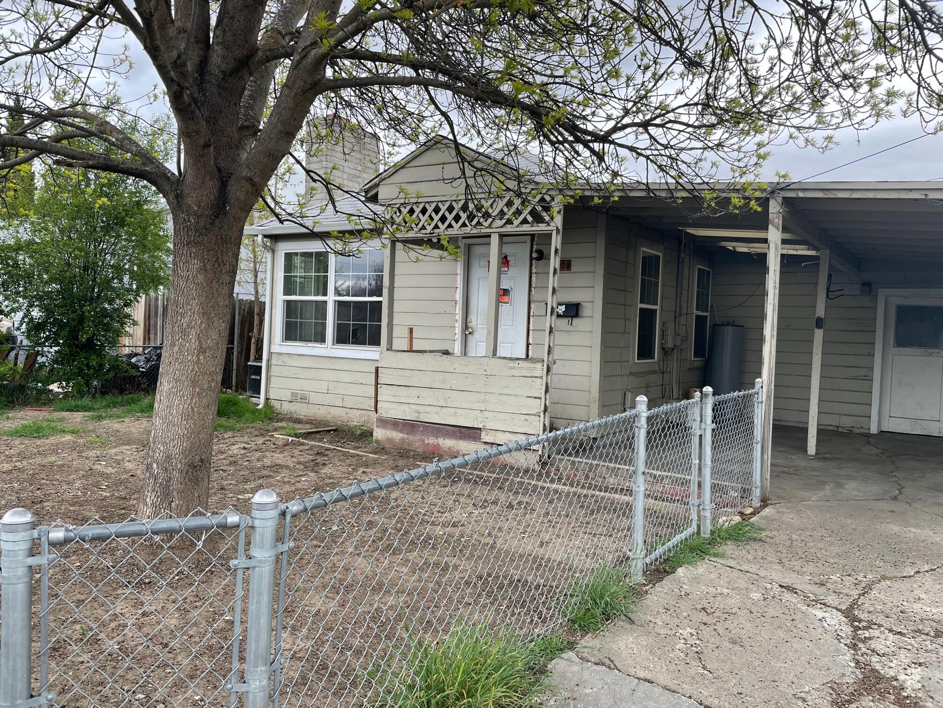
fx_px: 708
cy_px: 354
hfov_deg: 67.3
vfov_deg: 53.1
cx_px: 472
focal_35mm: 26
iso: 32
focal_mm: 4.2
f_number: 1.6
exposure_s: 1/278
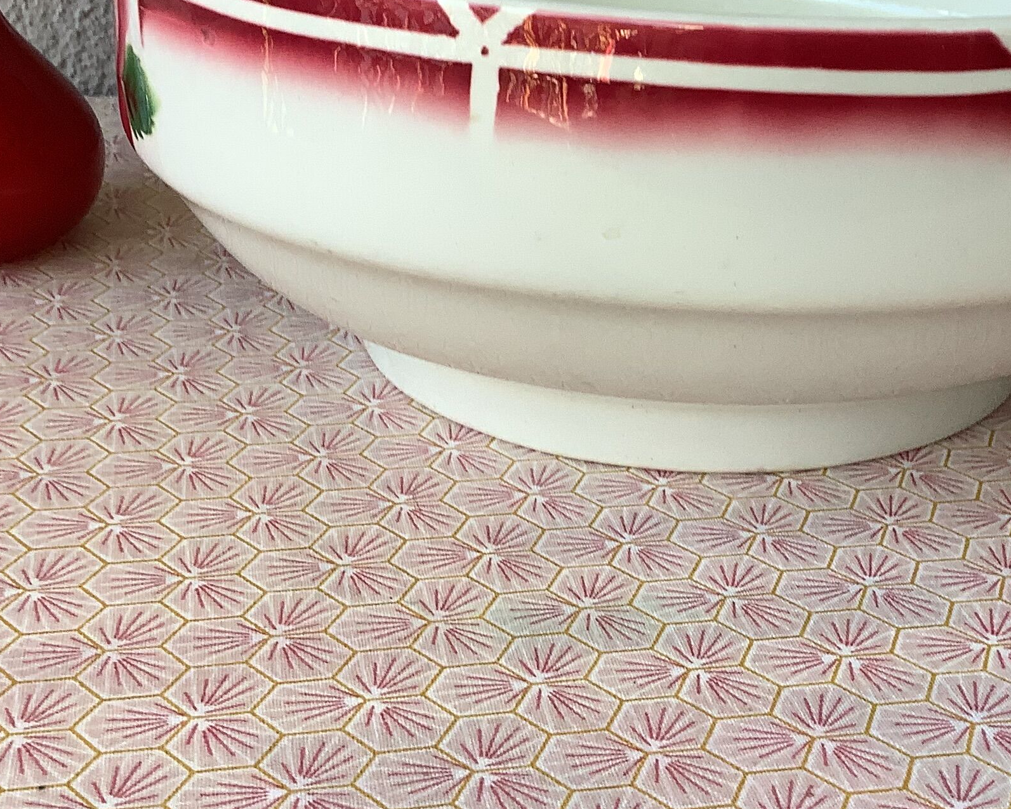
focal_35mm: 62
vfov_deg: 24.2
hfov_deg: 30.2
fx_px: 1855
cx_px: 682
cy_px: 162
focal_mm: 3.3
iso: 40
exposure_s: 1/100
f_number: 2.4
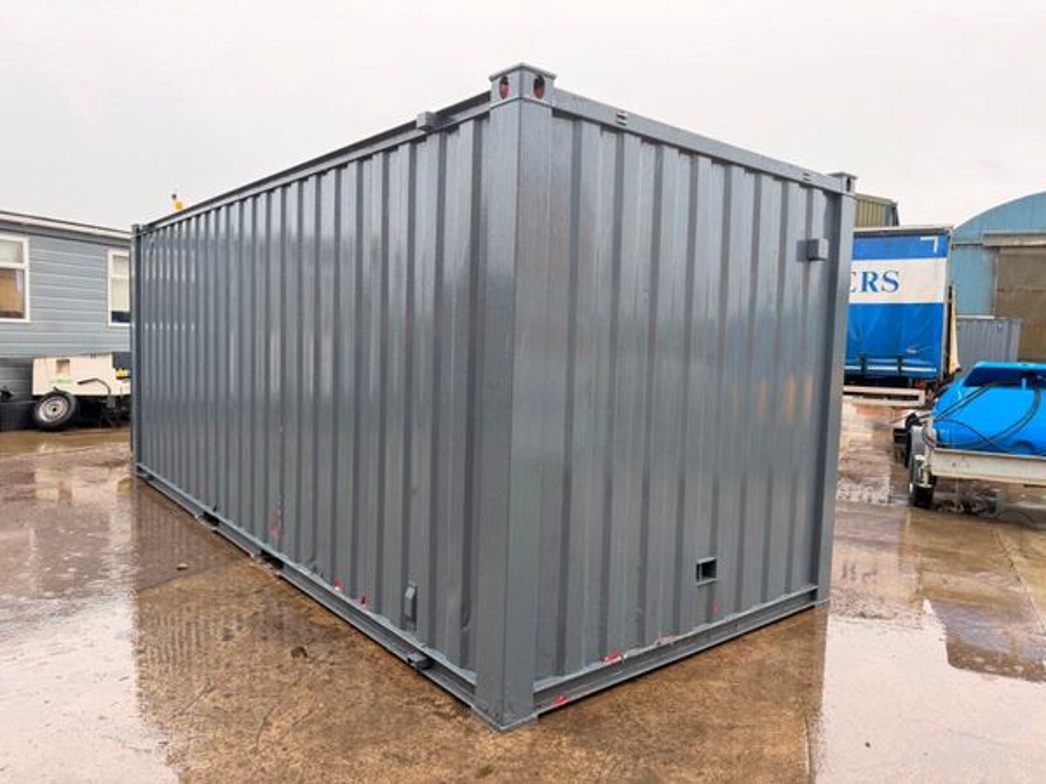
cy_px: 392
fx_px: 725
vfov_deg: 56.8
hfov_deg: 71.6
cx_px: 523
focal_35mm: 24
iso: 125
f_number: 1.78
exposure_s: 1/200
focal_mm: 6.76
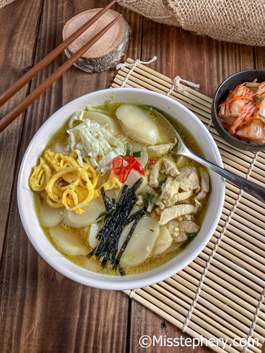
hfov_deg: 49.7
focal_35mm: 28
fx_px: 286
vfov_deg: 63.4
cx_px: 132
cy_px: 176
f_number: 1.8
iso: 200
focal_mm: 3.99
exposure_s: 1/60
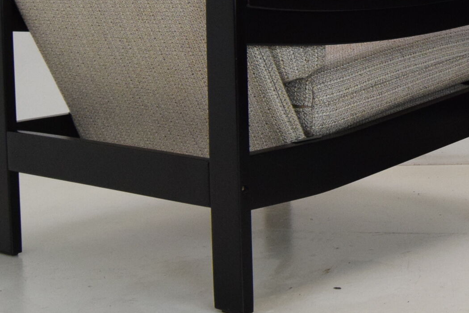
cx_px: 554
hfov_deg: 20.4
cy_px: -13
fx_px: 1226
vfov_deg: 14.3
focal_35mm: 94
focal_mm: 22
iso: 1600
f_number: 8
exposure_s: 1/250
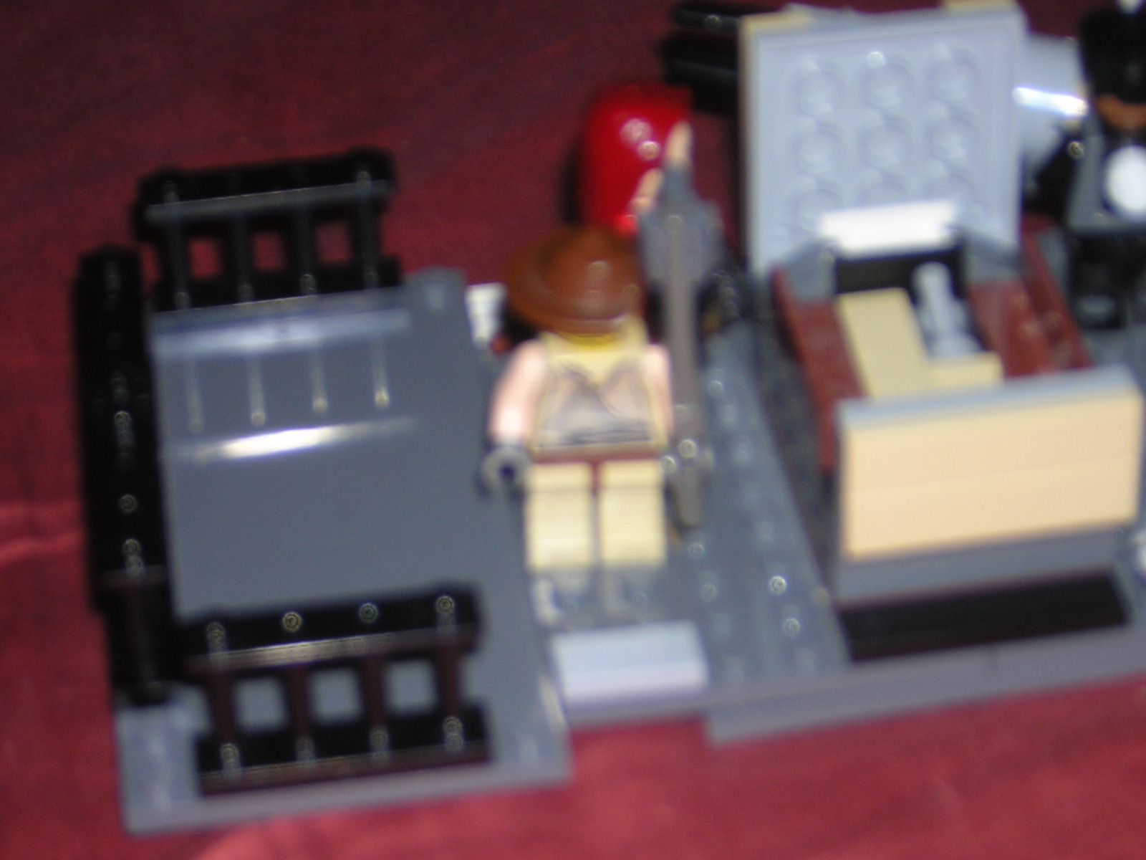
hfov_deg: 18.2
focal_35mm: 108
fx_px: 3575
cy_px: 430
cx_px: 573
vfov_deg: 13.7
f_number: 4.7
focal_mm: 14.1
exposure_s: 1/60.1
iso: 100
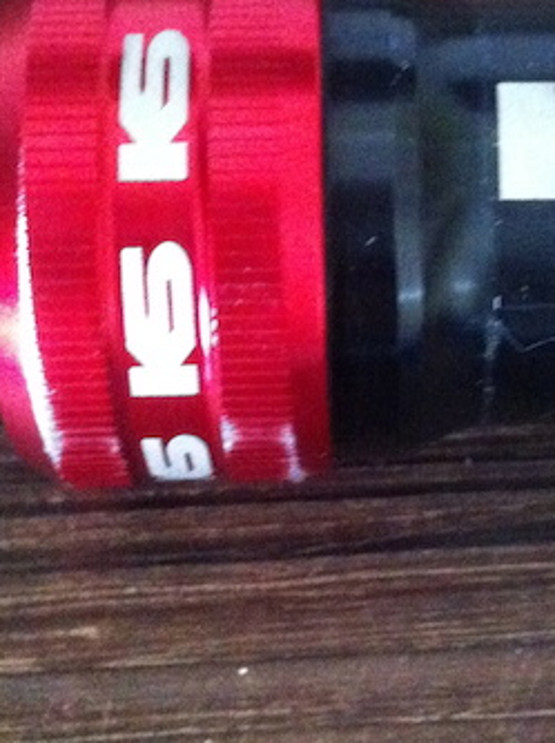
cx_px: 470
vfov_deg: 23.2
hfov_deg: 17.3
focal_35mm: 84
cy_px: 270
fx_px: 1799
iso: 1000
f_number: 2.8
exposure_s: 1/15
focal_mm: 3.85
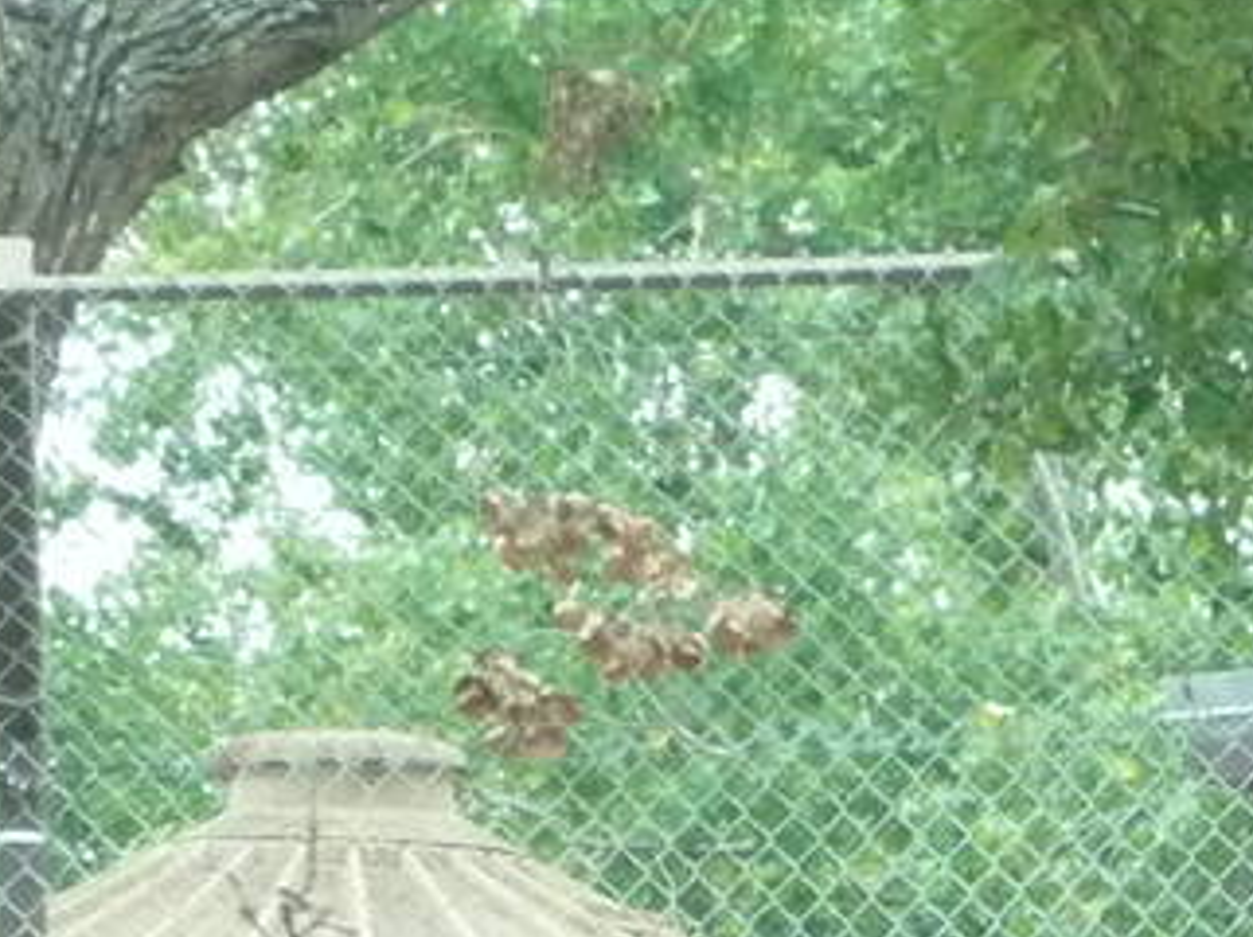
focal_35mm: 559
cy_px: 1726
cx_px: 2002
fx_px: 20212
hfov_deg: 3.5
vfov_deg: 2.6
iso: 400
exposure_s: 1/250
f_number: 4.7
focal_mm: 19.1
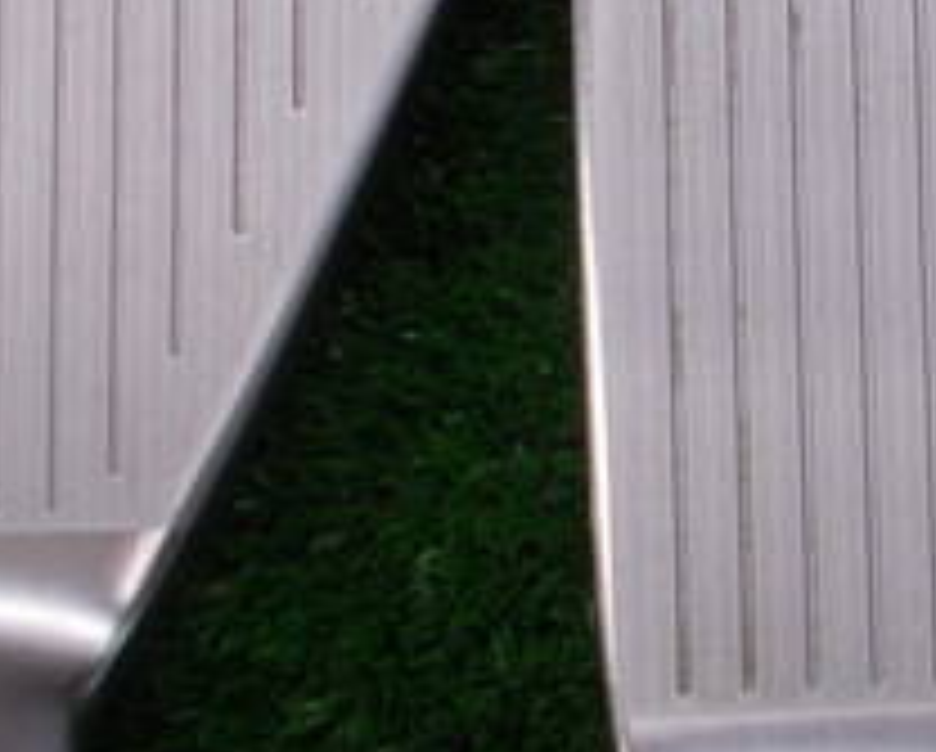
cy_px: 230
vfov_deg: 19.6
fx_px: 2164
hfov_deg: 23.0
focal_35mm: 78
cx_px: 1026
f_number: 3.2
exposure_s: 1/25
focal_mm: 4.6
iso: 100
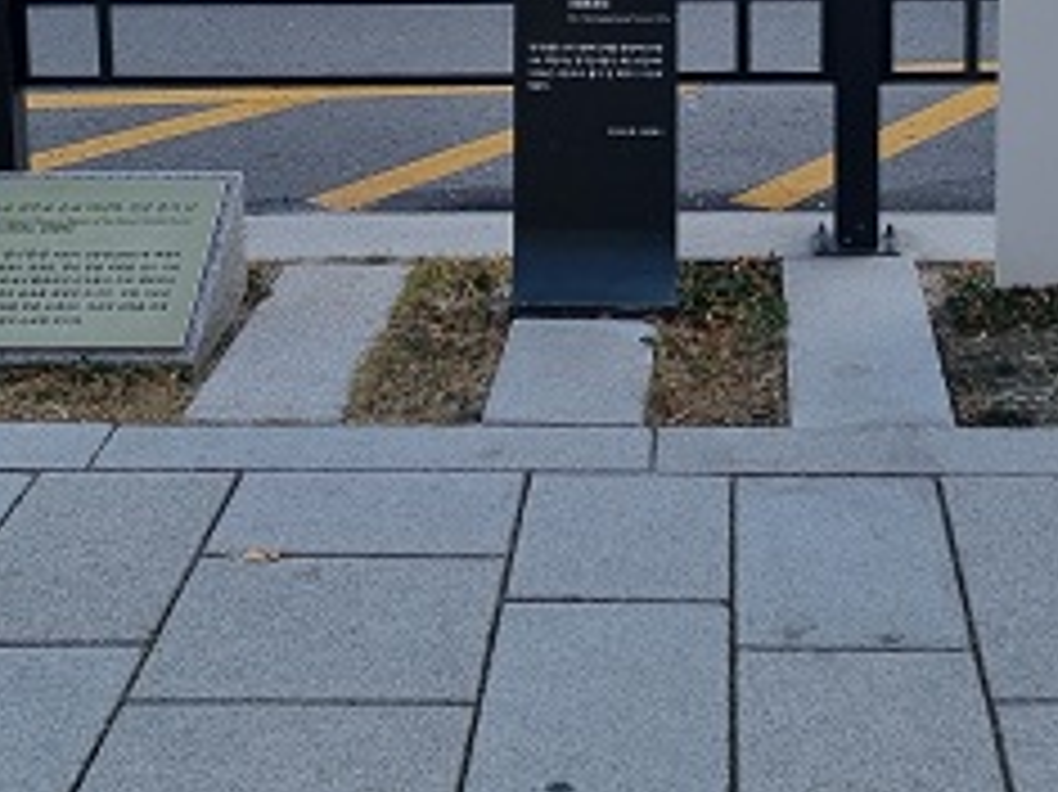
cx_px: 599
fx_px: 2261
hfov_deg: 26.3
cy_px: -83
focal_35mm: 74
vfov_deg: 19.1
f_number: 1.8
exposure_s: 1/704
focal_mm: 5.4
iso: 50
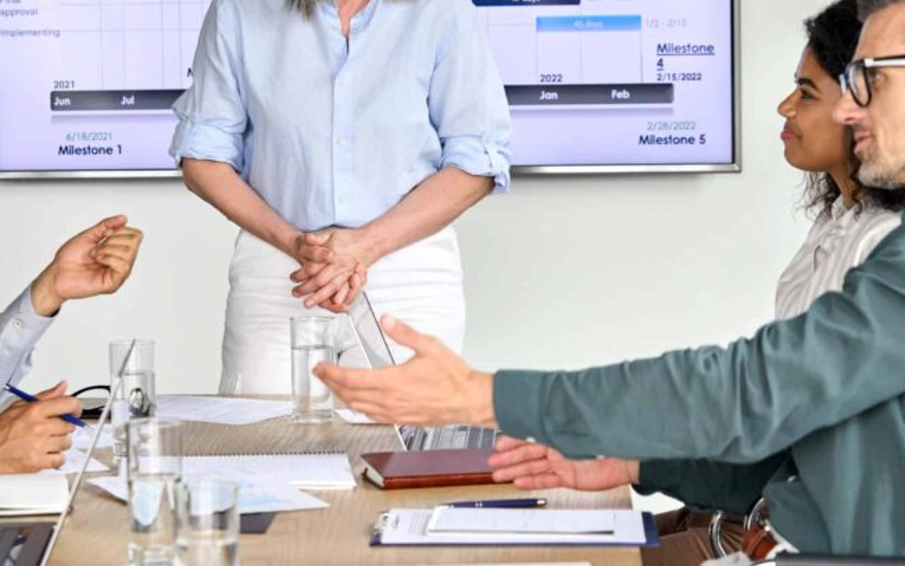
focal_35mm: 112
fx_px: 2763
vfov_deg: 11.7
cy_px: 130
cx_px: 328
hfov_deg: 18.6
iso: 2000
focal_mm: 70
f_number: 5
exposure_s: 1/320
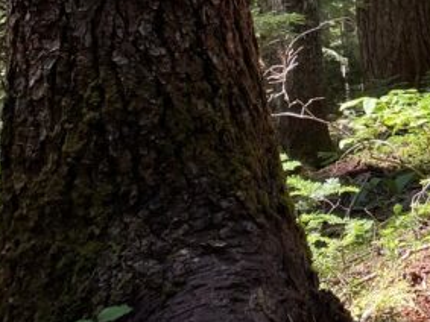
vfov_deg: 14.5
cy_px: -184
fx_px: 1167
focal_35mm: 94
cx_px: 694
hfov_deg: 18.0
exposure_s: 1/122
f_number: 1.8
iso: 40
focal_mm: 4.25
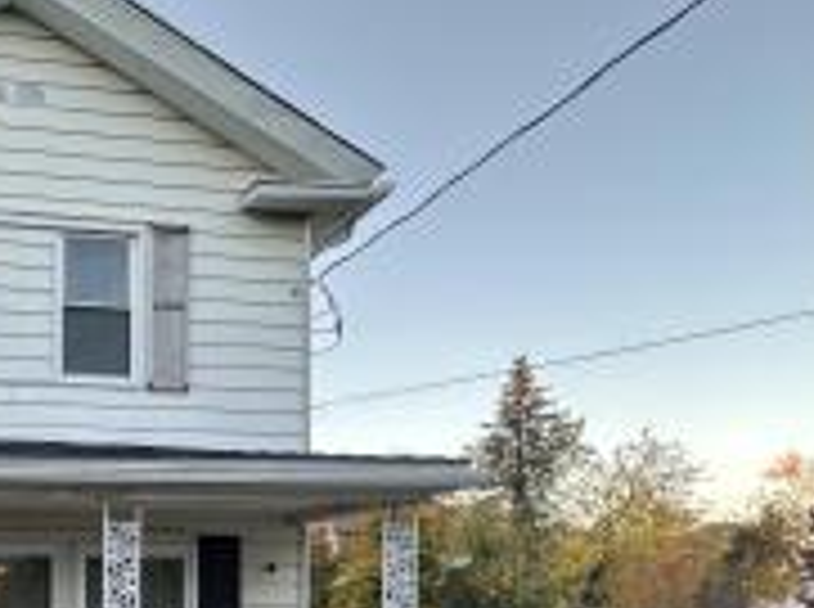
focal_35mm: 31
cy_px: 590
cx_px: 45
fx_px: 728
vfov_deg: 40.4
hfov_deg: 50.1
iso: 64
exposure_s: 1/99
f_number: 2.2
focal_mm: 2.22
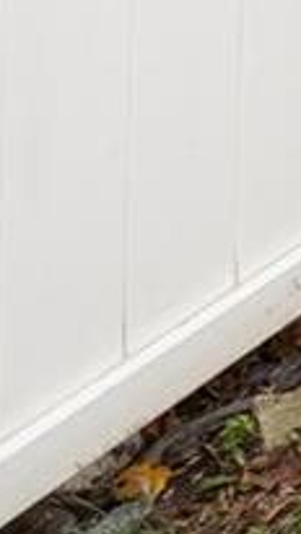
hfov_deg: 5.6
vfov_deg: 13.3
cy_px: -706
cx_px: 1676
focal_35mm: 125
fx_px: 1772
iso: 250
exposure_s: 1/80
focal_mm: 12
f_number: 8
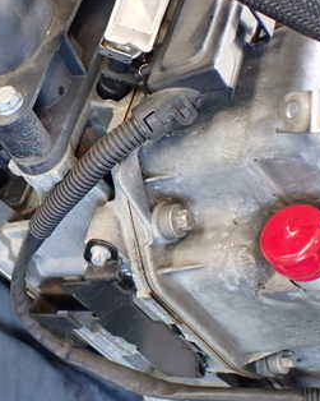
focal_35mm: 56
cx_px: 36
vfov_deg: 33.6
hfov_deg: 26.3
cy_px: 179
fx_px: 663
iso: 400
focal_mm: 5.4
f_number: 2.3
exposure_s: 1/125
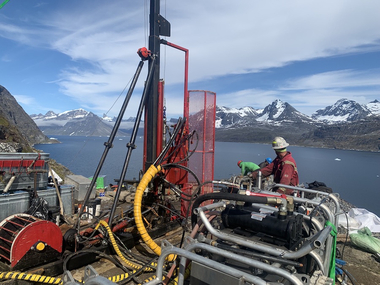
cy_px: 142
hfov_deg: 67.3
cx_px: 190
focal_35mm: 26
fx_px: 285
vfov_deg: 53.1
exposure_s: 1/3650
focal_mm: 4.25
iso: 25
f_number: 1.8
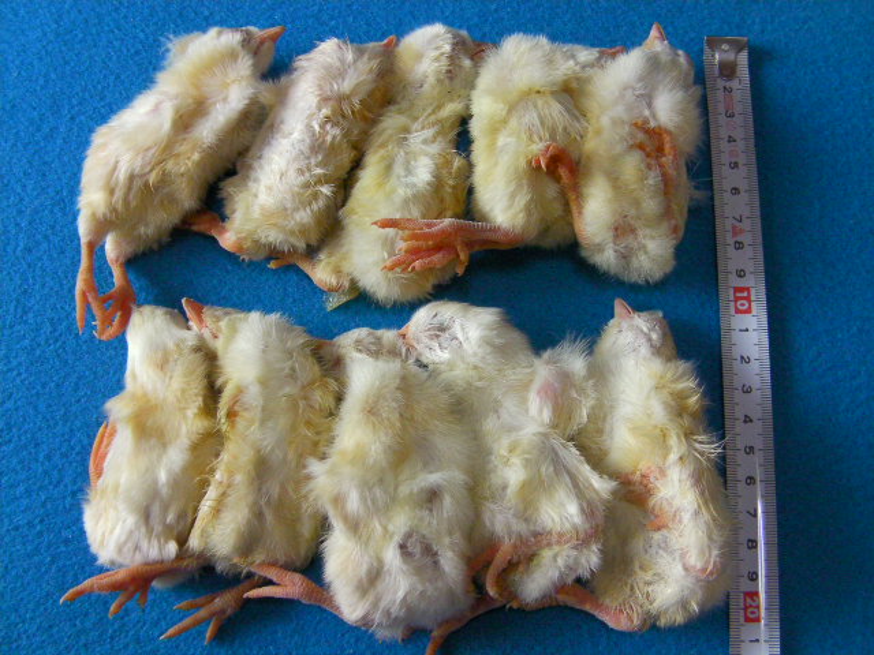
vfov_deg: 37.7
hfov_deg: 49.0
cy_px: 328
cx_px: 437
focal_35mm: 38
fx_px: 959
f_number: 3.5
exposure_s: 1/100
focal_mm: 6.8
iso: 418
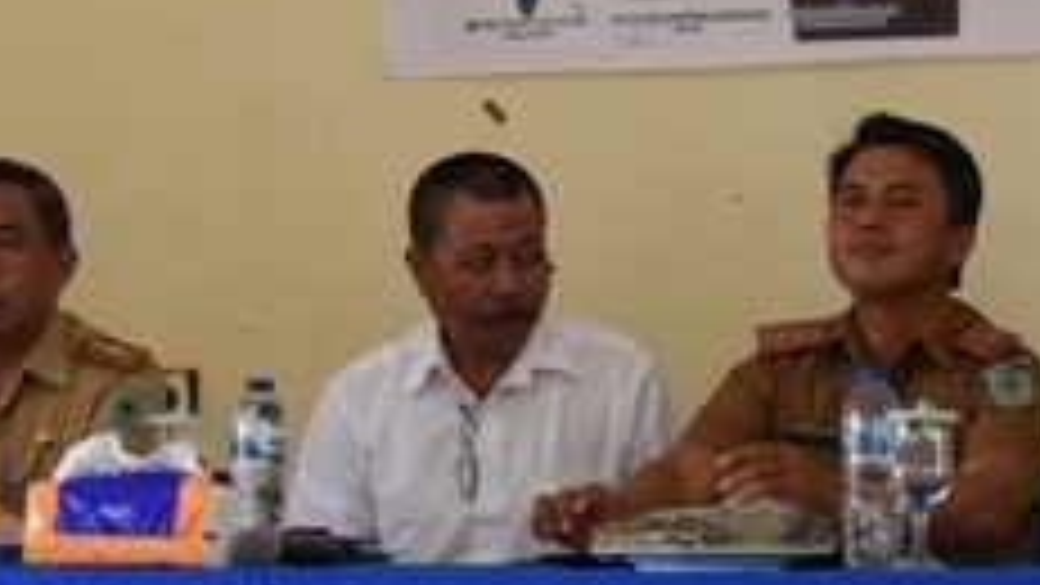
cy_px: 274
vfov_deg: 8.4
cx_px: 851
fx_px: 3999
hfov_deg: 14.7
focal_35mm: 145
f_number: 4
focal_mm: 40
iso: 640
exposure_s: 1/100
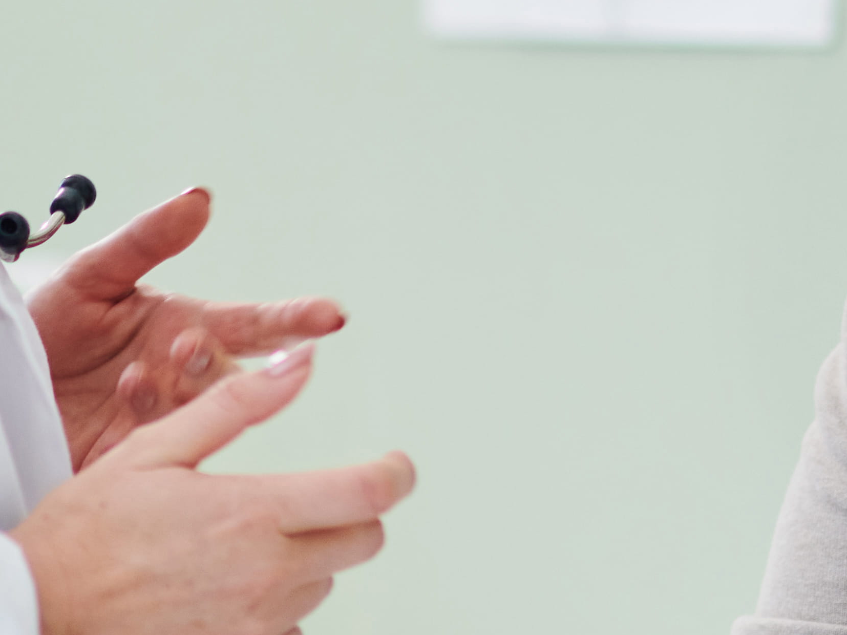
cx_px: 237
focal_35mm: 408
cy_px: 31
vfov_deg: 3.6
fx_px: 9982
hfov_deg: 4.9
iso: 320
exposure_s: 1/200
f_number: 2
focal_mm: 85
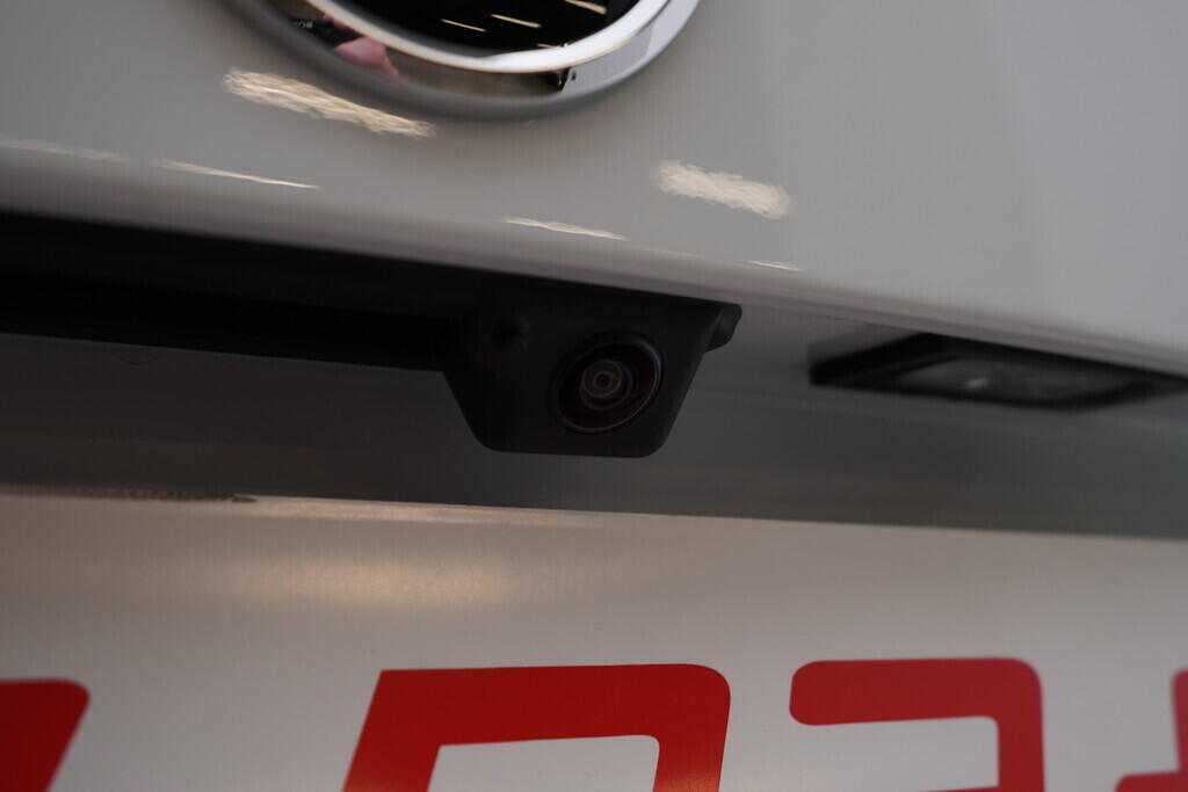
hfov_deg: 53.1
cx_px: 594
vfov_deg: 36.9
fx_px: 1188
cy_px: 396
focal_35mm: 36
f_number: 4
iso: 125
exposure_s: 1/80
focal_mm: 24
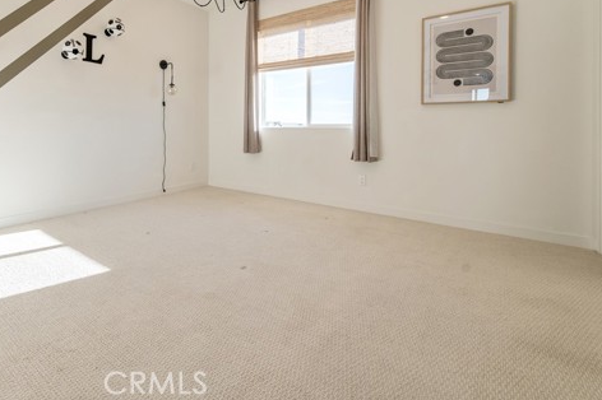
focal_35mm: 19
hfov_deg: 84.6
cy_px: 130
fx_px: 317
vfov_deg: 62.7
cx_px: 213
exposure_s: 1/250
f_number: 5.6
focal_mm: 14
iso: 160
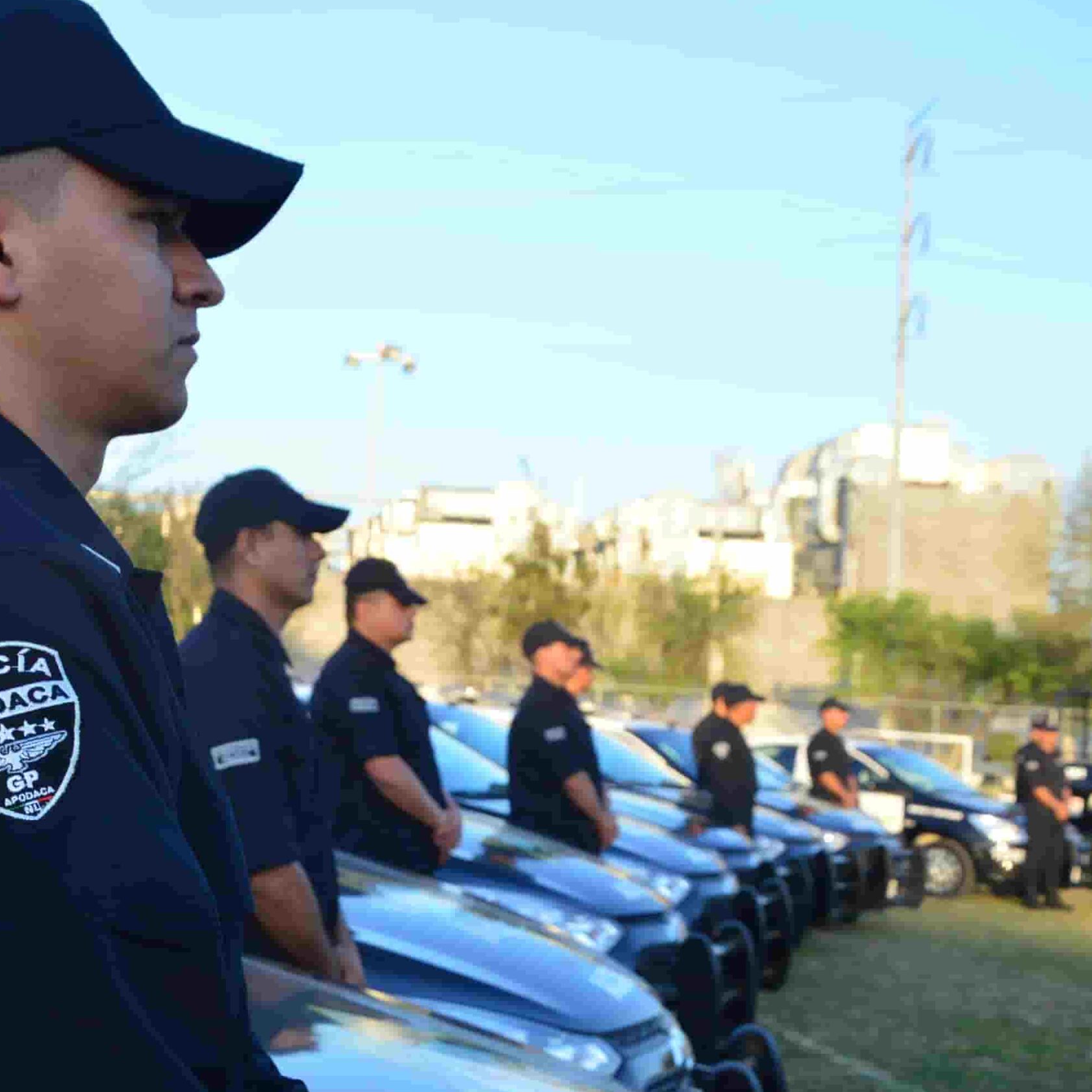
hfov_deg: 29.1
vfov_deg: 29.6
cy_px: 547
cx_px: 270
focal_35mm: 58
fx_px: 2070
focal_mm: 30
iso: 400
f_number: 8
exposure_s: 1/200
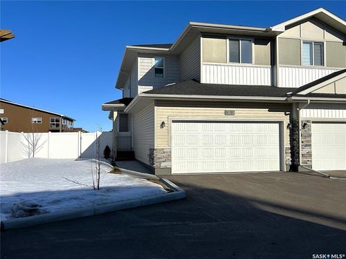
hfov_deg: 60.0
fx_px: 300
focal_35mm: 30
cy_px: 130
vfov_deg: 46.8
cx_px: 173
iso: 50
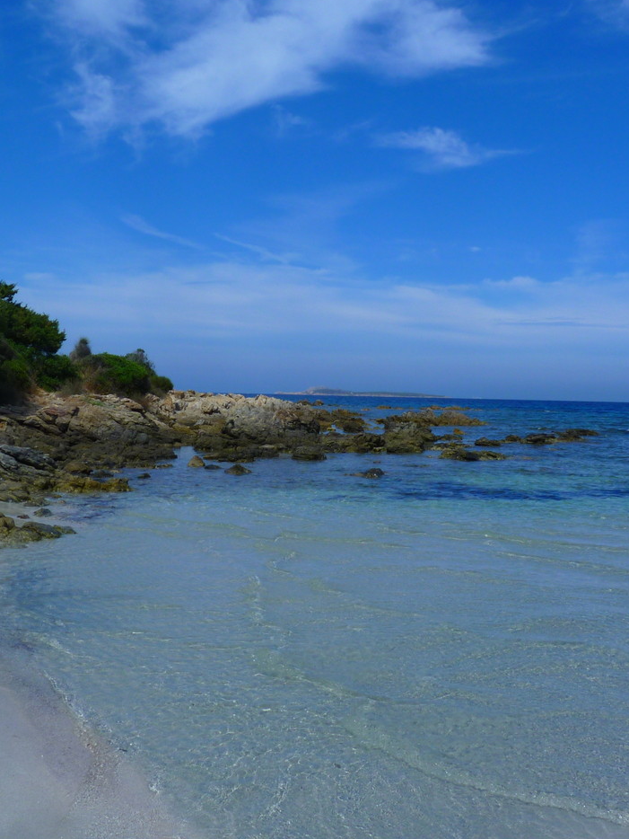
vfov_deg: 50.1
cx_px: 287
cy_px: 411
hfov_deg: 38.7
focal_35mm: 37
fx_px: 896
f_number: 6.3
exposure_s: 1/500
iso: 80
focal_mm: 4.8
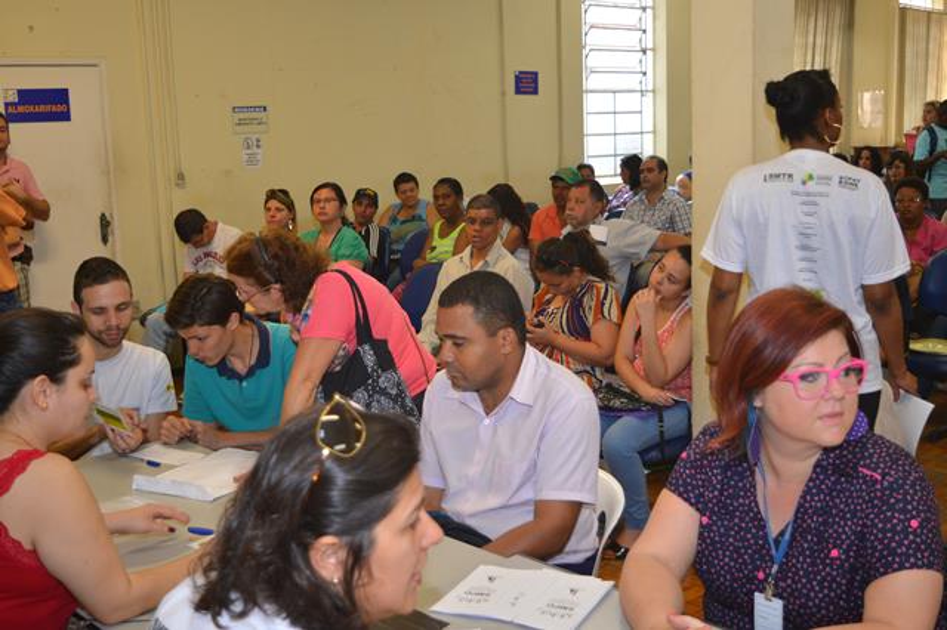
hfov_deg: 46.4
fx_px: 1104
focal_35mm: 42
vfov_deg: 31.9
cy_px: 315
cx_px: 474
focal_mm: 28
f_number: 4.2
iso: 450
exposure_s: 1/60
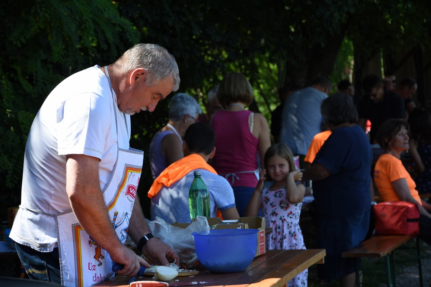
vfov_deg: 10.2
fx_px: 1617
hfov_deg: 15.2
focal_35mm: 135
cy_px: 144
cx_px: 216
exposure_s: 1/400
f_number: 5.6
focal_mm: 90
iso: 280
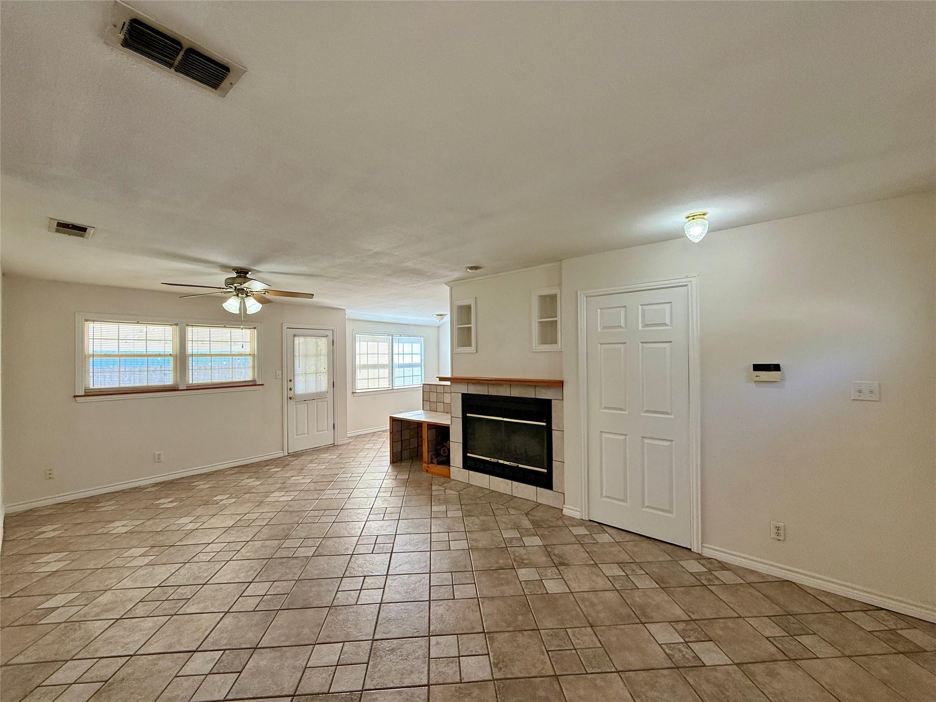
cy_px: 351
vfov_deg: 85.7
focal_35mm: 14
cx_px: 468
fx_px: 379
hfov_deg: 102.1
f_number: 2.2
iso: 160
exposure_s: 1/120
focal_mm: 2.22
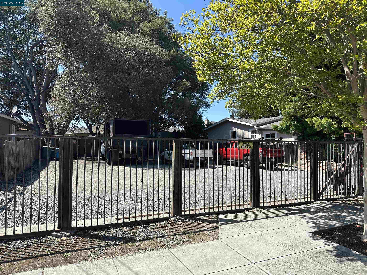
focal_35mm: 24
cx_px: 184
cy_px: 138
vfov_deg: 56.8
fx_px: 254
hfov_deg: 71.6
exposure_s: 1/2155
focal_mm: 6.86
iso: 80
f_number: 1.78
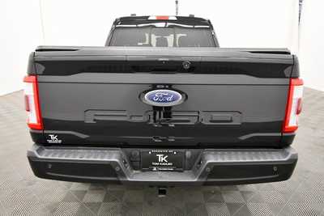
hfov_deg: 67.4
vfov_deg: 48.0
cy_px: 108
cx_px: 162
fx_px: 243
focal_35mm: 27
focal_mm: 18
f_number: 5.3
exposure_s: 1/125
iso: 2800
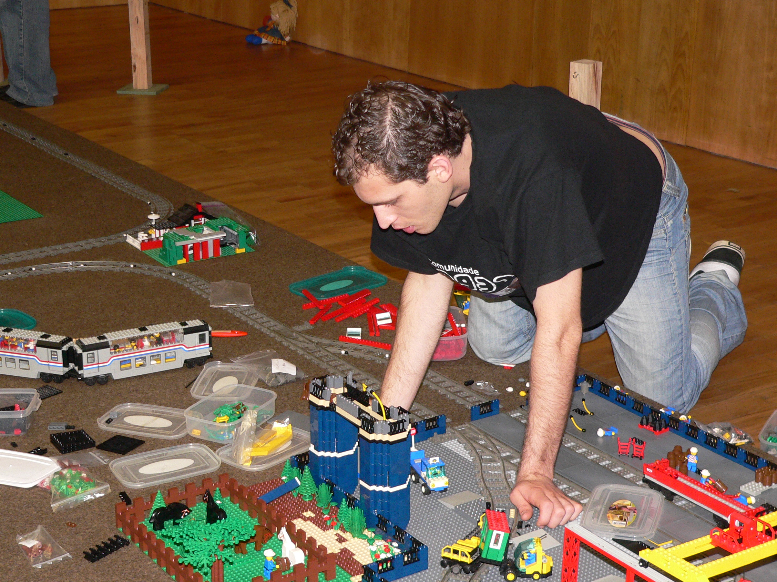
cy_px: 289
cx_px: 371
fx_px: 1504
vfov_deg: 21.9
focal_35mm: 67
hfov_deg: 29.0
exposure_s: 1/60
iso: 200
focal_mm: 10.5
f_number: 2.8
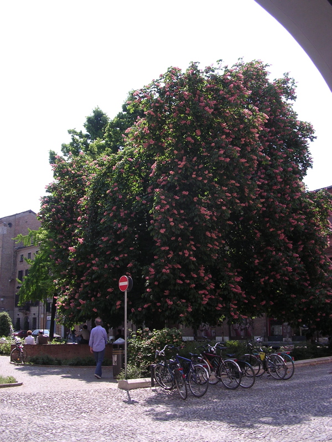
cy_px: 221
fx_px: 486
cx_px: 166
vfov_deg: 49.0
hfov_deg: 37.7
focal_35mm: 38
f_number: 2.8
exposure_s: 1/522
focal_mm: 5.8
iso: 100
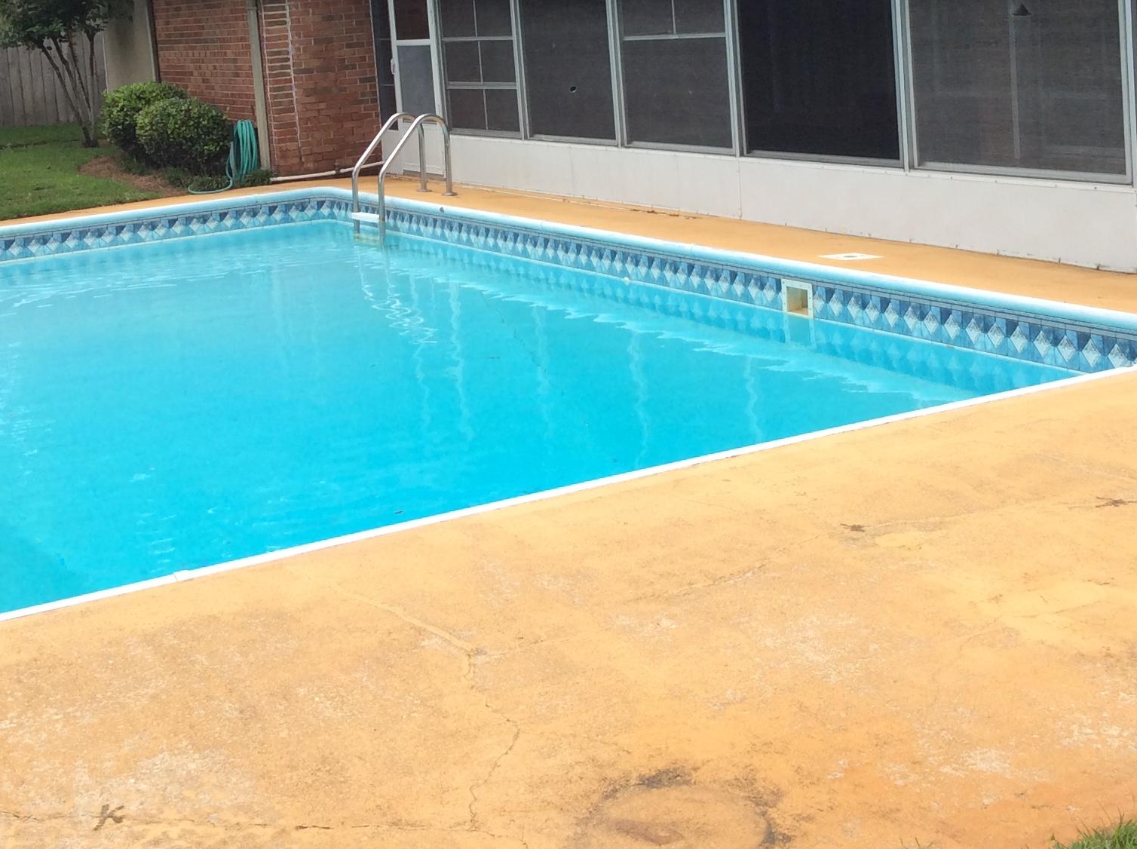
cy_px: 152
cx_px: 495
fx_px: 1804
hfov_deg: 34.9
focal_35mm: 55
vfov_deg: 25.9
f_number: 2.4
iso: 32
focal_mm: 3.3
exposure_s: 1/773
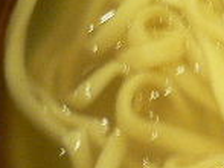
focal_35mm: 155
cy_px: -18
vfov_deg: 9.5
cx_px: 430
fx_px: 1002
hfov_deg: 11.6
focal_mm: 5.8
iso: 200
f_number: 2.8
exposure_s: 1/10
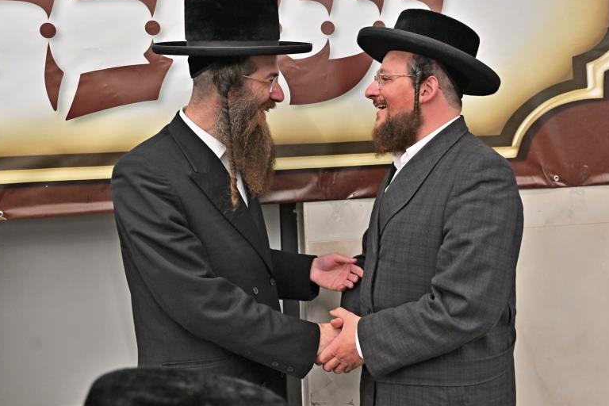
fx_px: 756
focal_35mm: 45
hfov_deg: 43.4
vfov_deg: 30.0
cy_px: 164
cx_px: 397
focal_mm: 33.5
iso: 1250
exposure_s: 1/160
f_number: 4
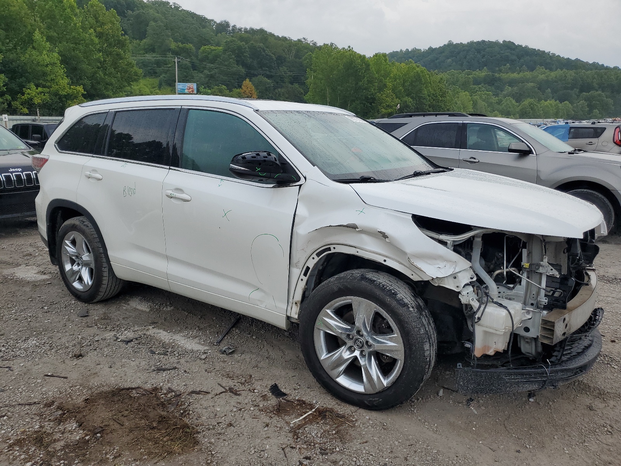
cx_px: 310
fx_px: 466
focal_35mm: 26
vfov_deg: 53.1
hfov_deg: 67.3
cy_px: 233
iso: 50
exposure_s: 1/385
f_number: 1.5
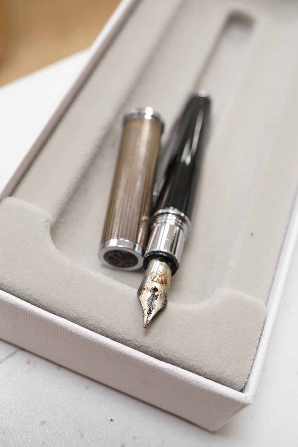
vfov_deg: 43.6
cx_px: 149
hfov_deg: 29.9
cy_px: 224
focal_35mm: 45
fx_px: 559
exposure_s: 1/100
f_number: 11
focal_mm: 30
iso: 2500
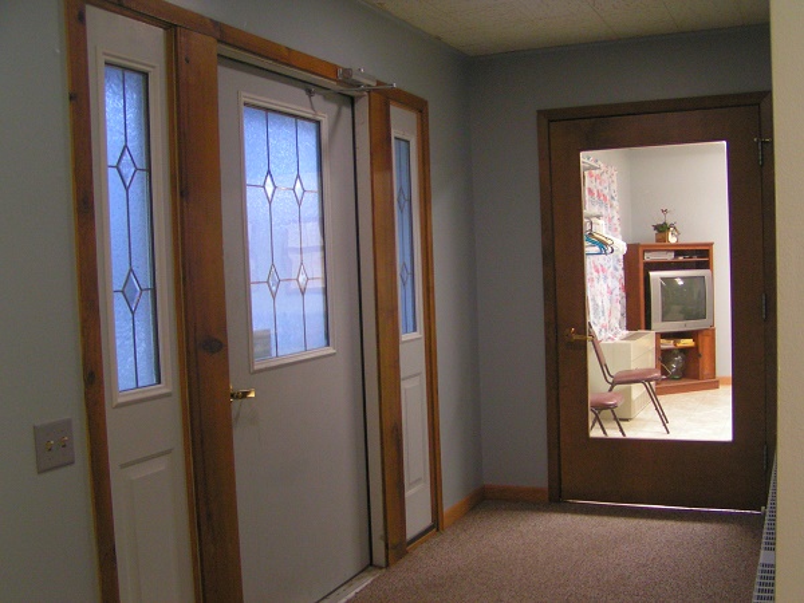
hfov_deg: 49.0
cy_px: 302
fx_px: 883
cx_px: 402
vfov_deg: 37.7
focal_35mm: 38
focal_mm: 5.8
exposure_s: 1/15
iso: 200
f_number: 2.8
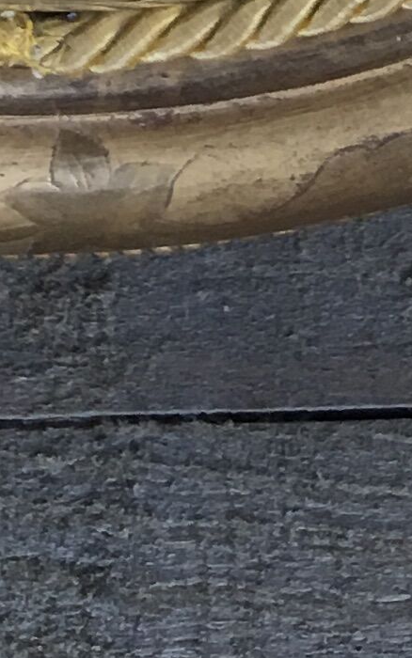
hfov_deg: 7.4
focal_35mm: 177
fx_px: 3177
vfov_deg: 9.8
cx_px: 112
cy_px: -1106
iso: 25
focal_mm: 4.15
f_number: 2.2
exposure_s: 1/33
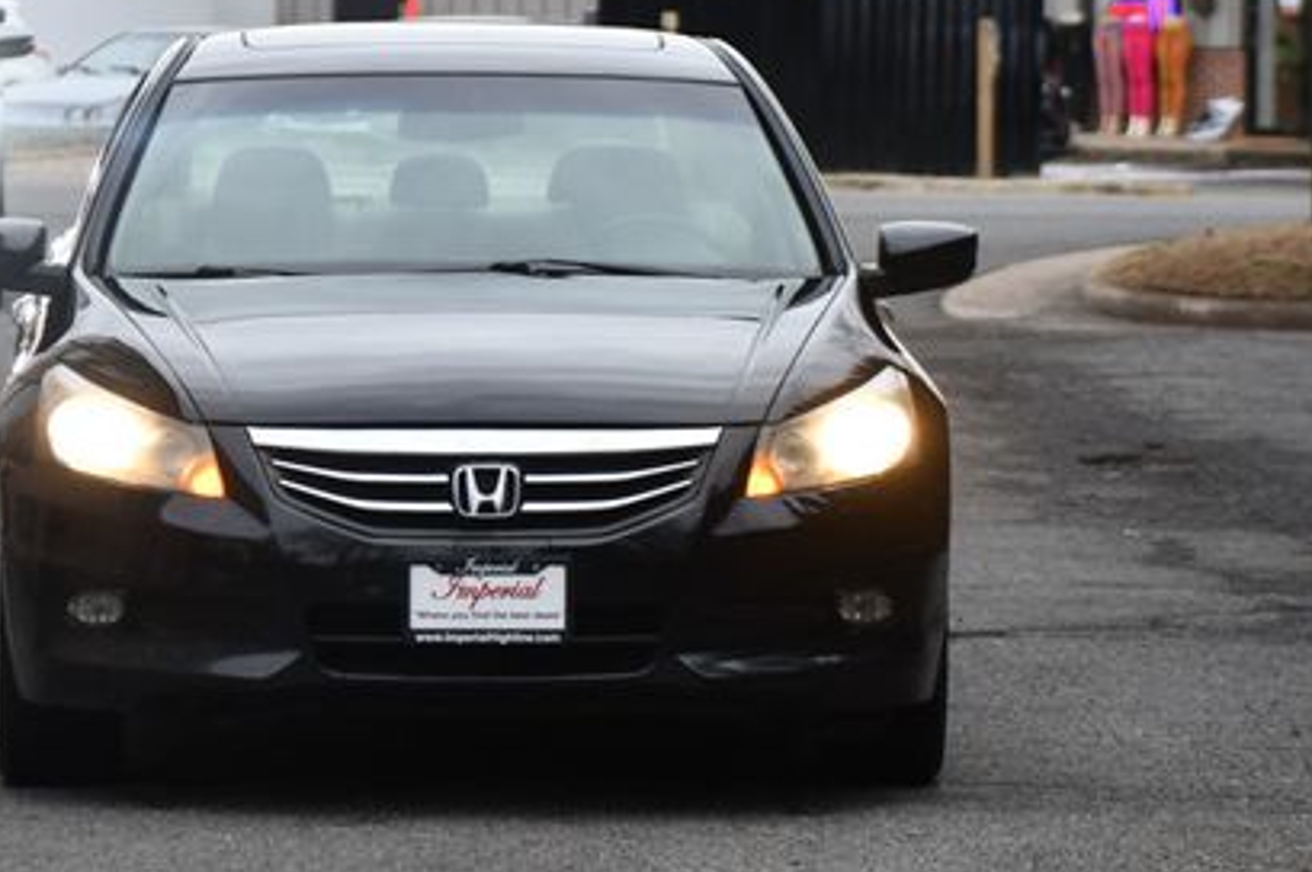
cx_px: 423
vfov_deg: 6.3
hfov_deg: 9.5
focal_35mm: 216
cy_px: 228
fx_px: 7865
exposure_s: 1/250
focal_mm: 92
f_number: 4.8
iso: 400
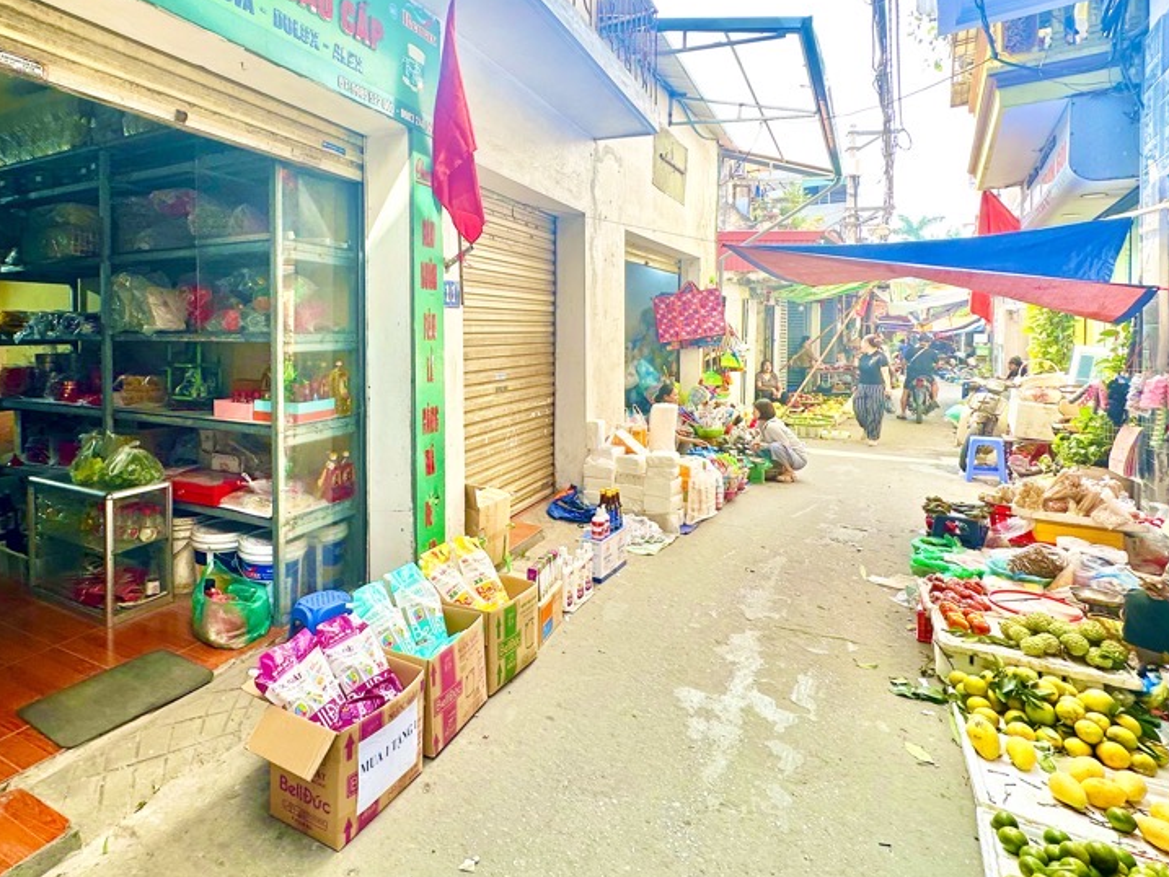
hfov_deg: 80.2
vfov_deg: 65.2
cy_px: 342
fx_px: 676
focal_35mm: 20
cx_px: 437
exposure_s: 1/105
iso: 40
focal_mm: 2.22
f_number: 2.2
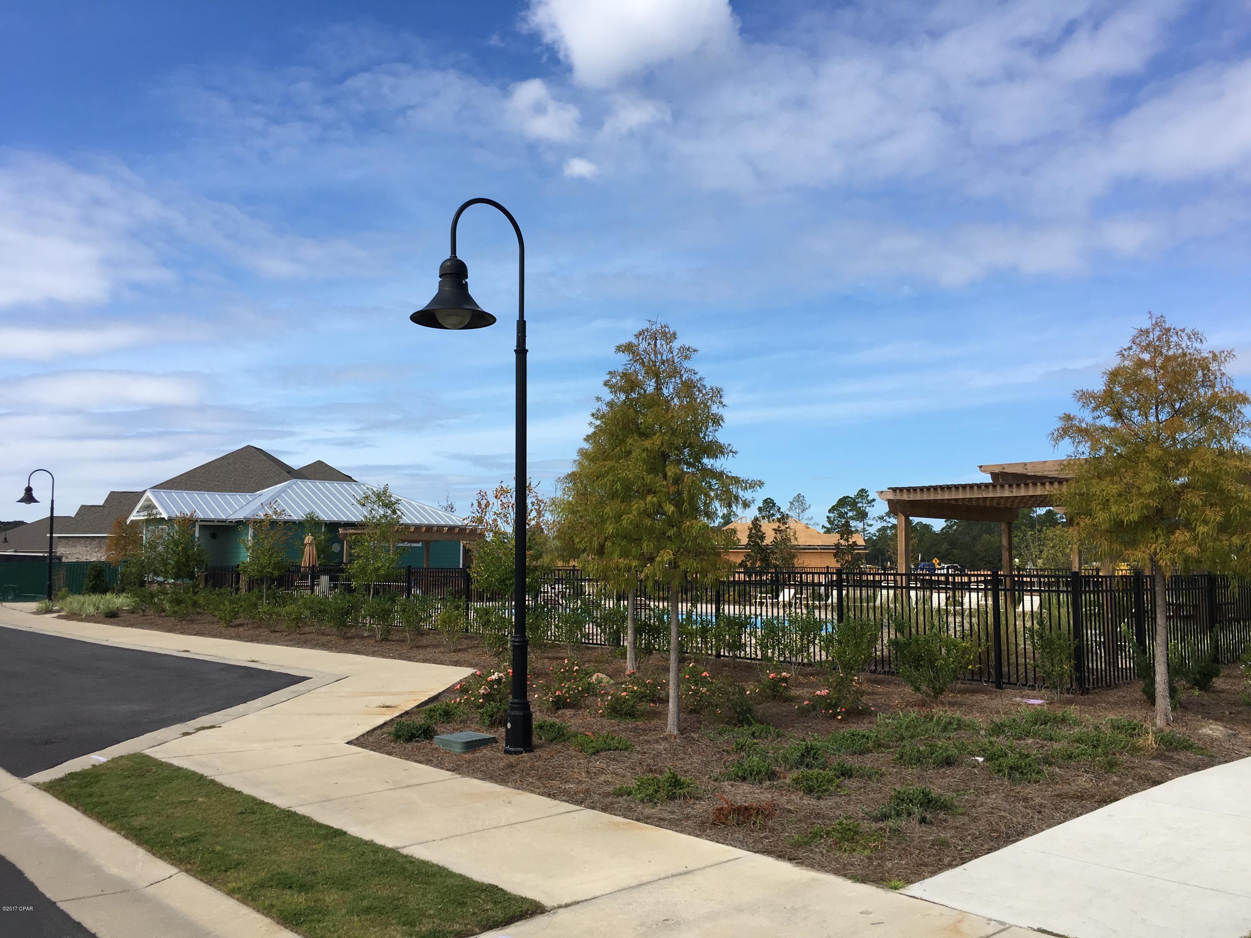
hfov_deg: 61.7
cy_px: 469
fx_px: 1048
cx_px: 626
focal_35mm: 29
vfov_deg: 48.2
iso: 25
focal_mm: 4.15
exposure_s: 1/1538
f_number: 2.2
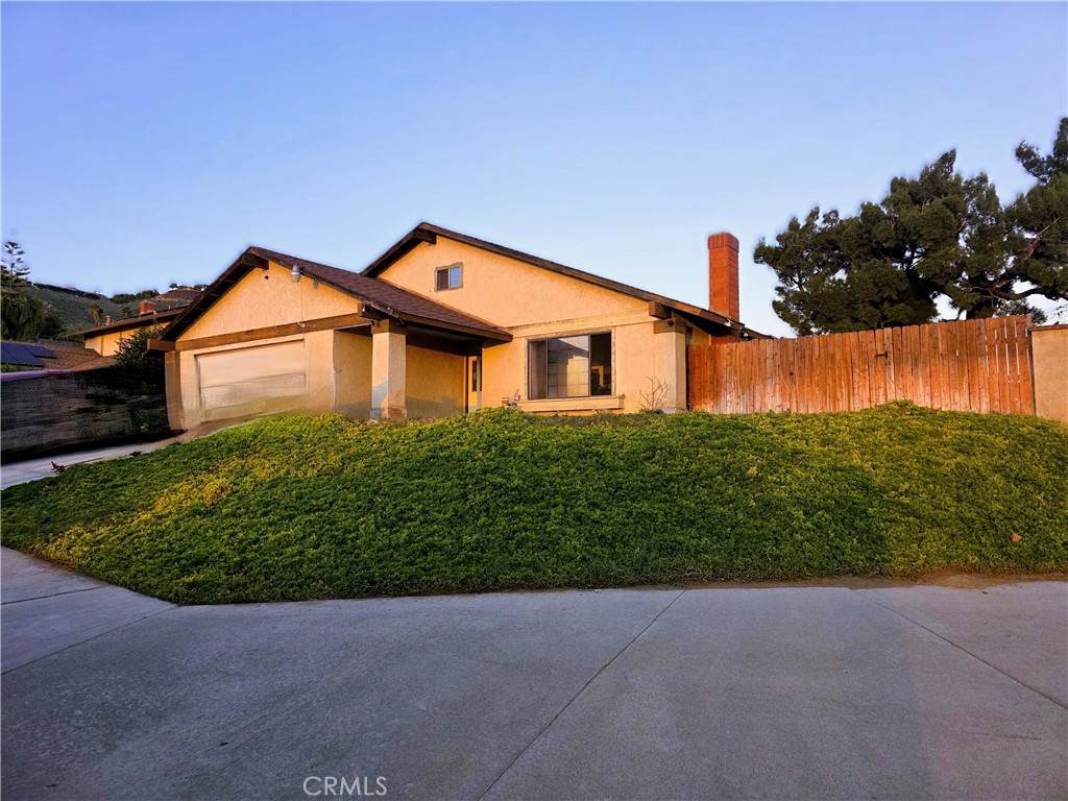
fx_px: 710
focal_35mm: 23
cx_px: 534
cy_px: 400
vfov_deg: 58.9
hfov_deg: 73.9
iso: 40
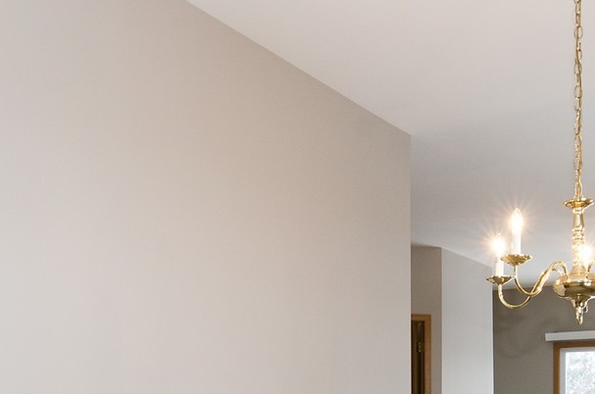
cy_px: 383
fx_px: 731
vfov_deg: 28.5
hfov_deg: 44.1
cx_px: 351
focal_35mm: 44
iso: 200
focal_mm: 11
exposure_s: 1/13
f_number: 8
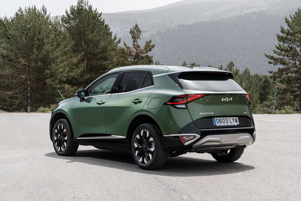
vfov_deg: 19.5
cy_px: 100
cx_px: 150
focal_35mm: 70
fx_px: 585
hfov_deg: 28.8
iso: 200
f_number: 9
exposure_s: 1/100
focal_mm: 70
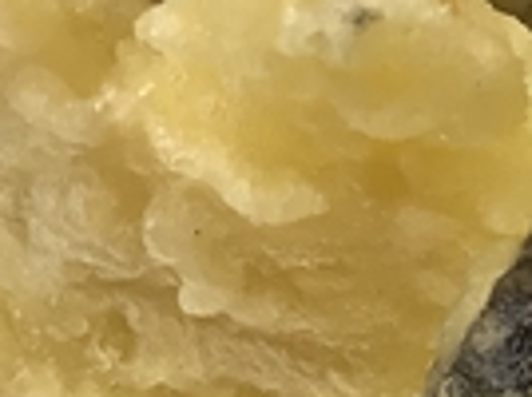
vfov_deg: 12.7
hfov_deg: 15.4
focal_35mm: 116
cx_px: 858
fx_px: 1780
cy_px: 304
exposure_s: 1/60
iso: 320
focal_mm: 3.3
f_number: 2.4
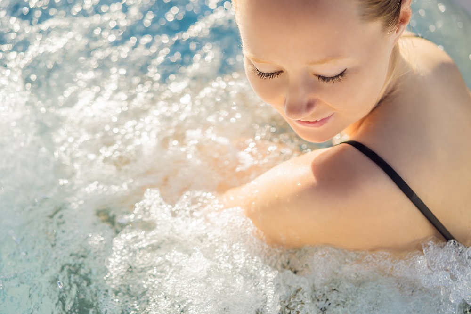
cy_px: 157
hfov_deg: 36.3
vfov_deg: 24.6
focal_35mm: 55
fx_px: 719
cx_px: 236
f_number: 2.5
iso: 100
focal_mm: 55
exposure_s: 1/2000
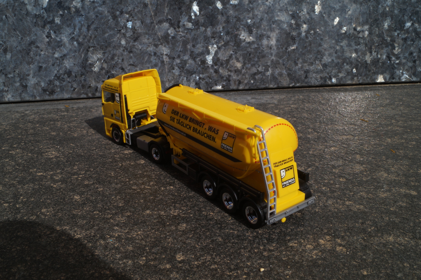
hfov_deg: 53.2
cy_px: 140
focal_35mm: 36
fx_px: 421
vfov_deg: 36.8
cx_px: 210
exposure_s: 1/60
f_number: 22
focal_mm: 24
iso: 160
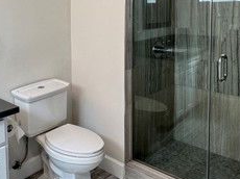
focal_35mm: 39
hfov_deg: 47.4
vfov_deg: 35.1
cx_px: 88
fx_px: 270
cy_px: 25
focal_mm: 2.22
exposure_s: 1/120
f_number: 2.2
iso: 200
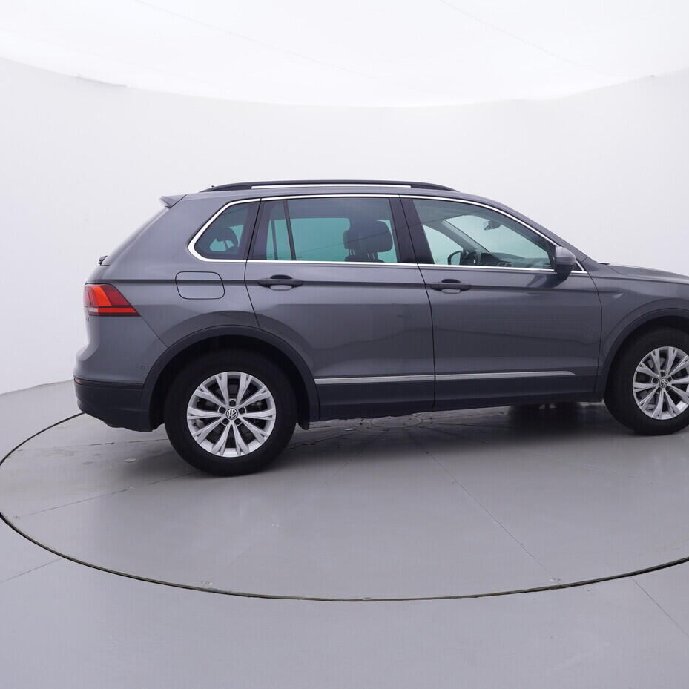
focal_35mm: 30
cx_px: 397
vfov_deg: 54.6
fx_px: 668
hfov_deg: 54.3
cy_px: 333
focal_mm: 15
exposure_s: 1/80
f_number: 5
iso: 200
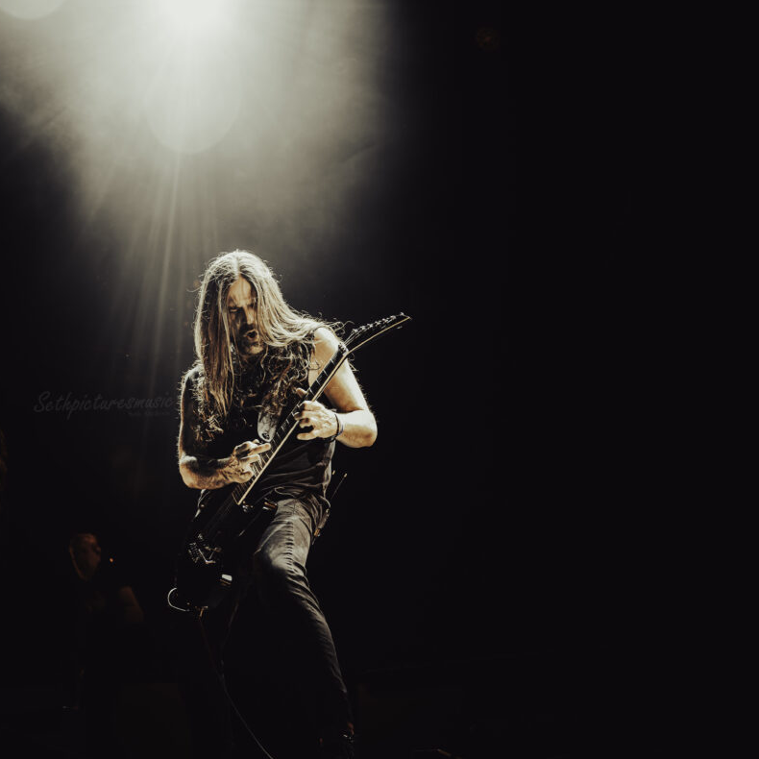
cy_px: 396
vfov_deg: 28.2
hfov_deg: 28.0
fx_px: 1512
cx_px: 258
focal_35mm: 61
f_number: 2.8
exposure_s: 1/160
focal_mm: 45.7
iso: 500
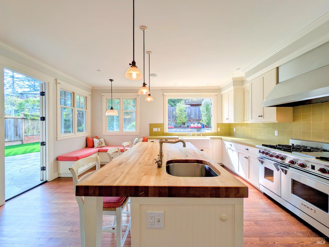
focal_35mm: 12
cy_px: 124
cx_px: 164
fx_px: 114
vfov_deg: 94.6
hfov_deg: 110.5
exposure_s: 1/266
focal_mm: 2.23
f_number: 1.95
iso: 47
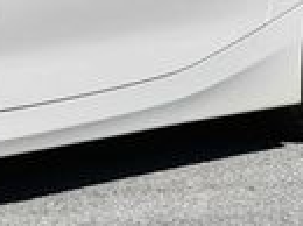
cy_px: -154
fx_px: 2490
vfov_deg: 5.1
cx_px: -219
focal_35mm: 285
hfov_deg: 6.8
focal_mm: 30
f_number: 9
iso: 100
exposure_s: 1/320
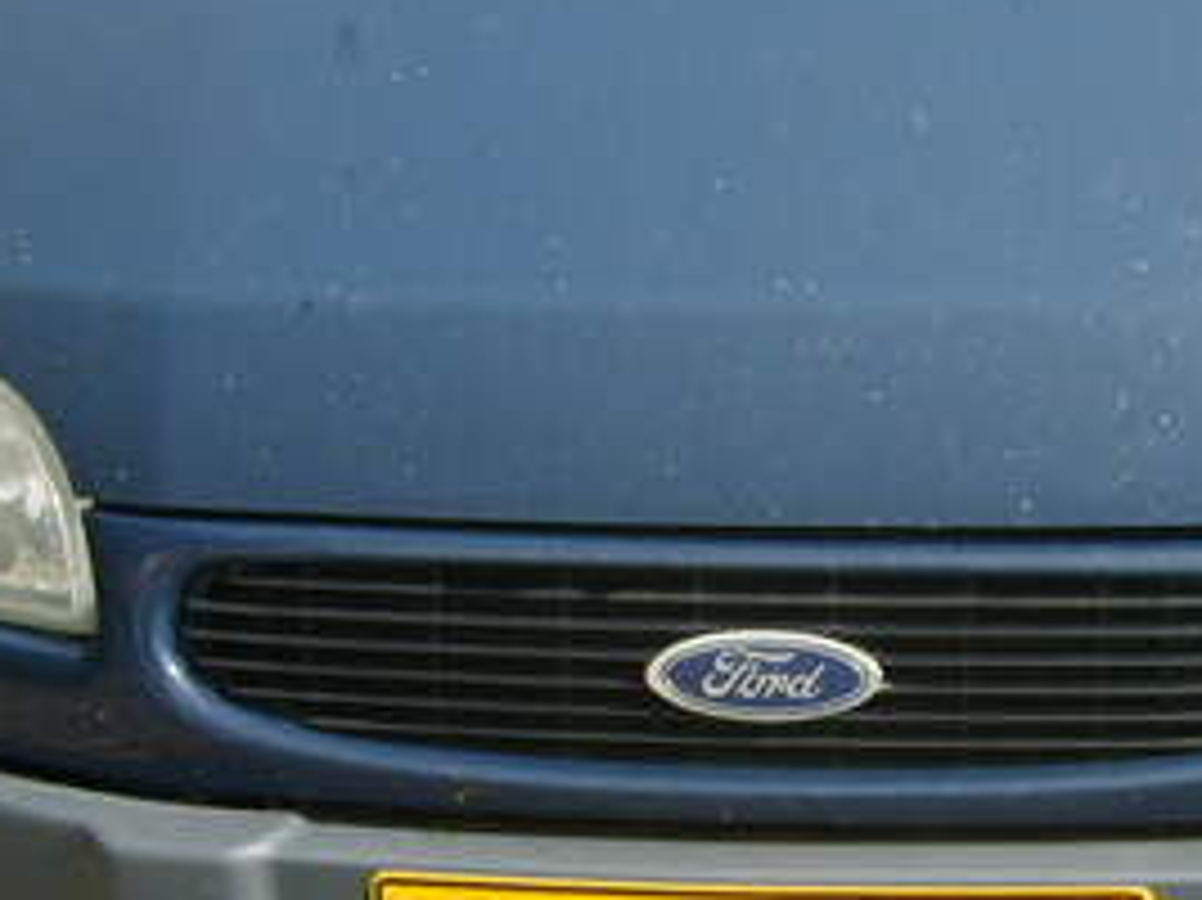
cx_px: 765
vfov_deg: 20.2
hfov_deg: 26.9
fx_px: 2499
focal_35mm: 72
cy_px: 688
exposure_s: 1/350
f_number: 2.8
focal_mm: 5.8
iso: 50
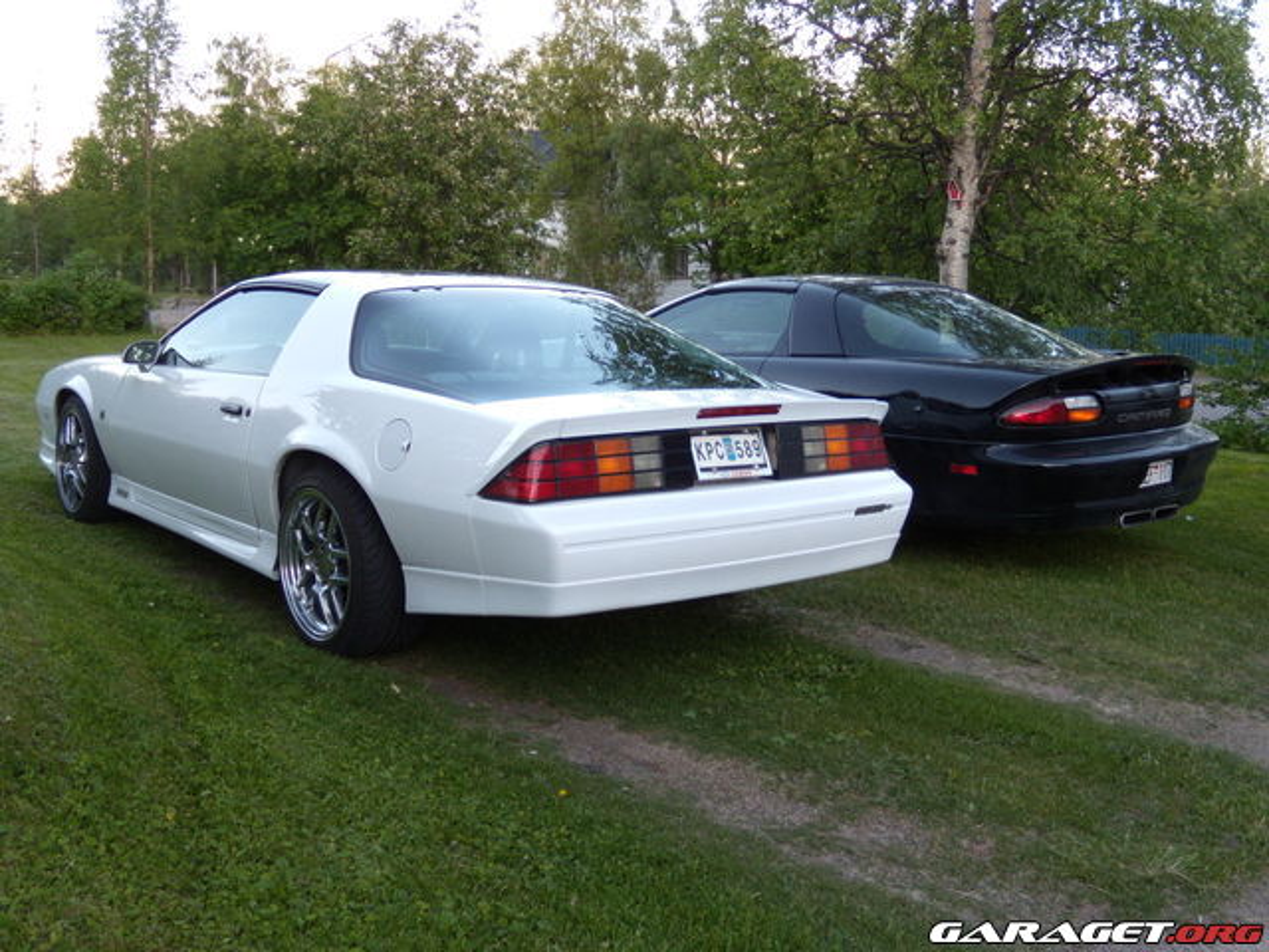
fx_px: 1320
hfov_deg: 51.4
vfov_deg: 39.7
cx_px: 634
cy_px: 476
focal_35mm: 36
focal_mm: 6.4
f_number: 3.6
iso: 125
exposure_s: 1/60
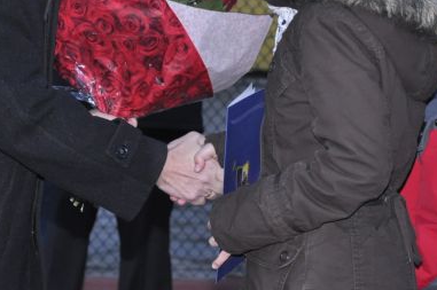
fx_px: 3250
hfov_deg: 7.7
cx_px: 158
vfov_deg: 5.1
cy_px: 27
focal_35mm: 268
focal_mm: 85
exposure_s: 1/60
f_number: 6.3
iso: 1000
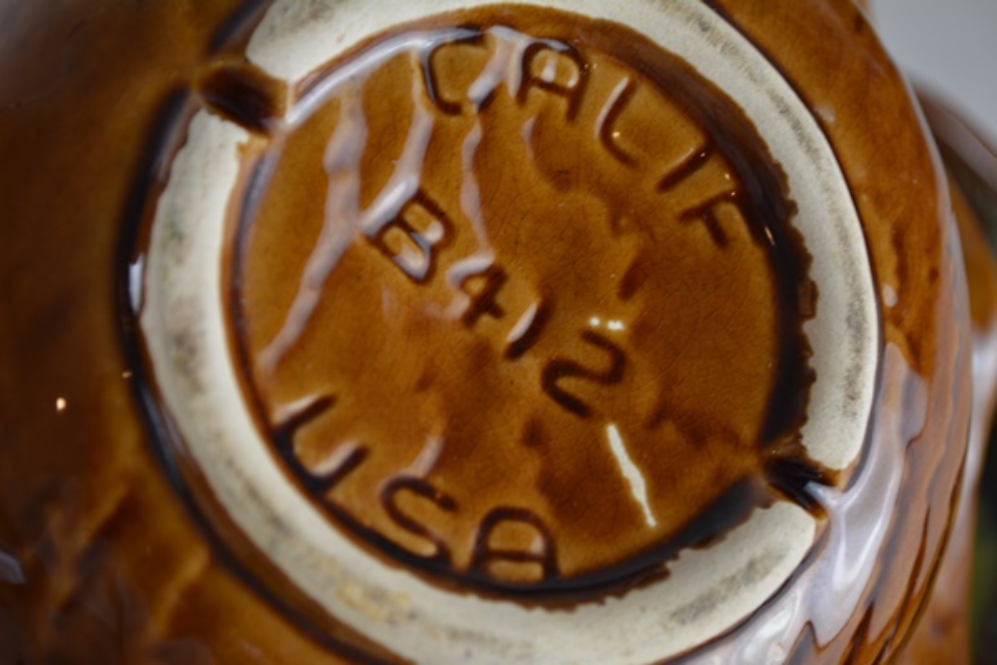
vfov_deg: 16.6
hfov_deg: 24.6
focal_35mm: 82
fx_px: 2285
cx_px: 498
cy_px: 332
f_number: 5.6
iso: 400
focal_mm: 55
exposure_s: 1/80
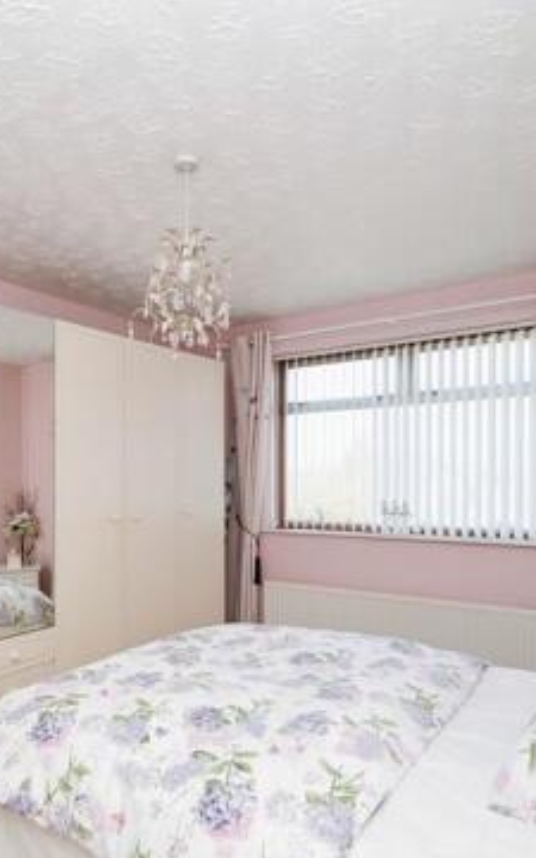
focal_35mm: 26
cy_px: 483
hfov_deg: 46.7
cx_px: 173
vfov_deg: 70.1
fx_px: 608
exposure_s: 1/80
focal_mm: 14
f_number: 4.5
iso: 100
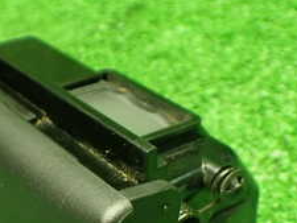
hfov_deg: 24.2
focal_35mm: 80
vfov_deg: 18.1
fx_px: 687
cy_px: 210
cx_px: 78
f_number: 2.3
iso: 800
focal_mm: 5.4
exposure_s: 1/60
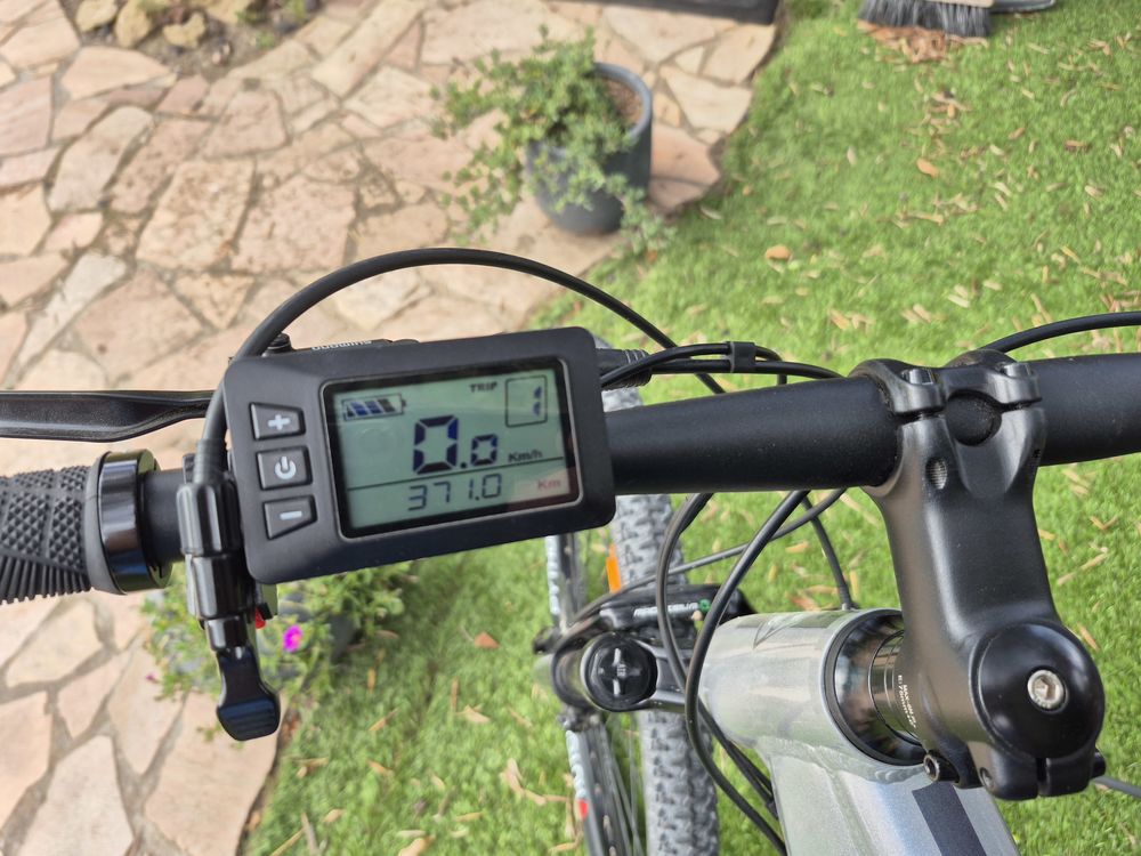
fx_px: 758
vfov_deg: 58.9
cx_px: 570
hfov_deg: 73.9
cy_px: 428
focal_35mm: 23
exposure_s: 1/180
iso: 25
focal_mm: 5.4
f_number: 1.8
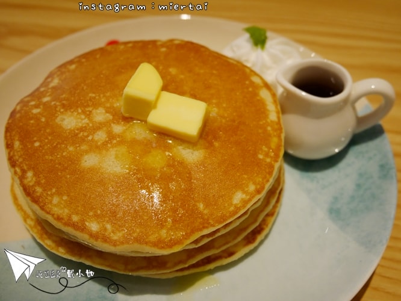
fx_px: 394
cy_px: 150
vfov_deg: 41.8
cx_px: 200
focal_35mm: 34
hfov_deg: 53.9
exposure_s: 1/60
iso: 1000
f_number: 4
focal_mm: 17
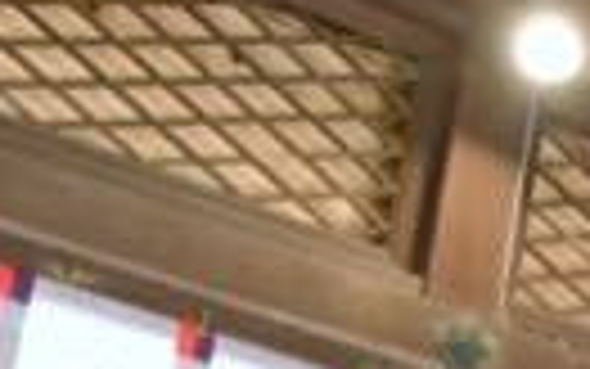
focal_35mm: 157
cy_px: 524
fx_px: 2526
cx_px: 1626
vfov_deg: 8.2
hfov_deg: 10.5
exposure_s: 1/80
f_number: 5.6
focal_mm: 24
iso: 4000
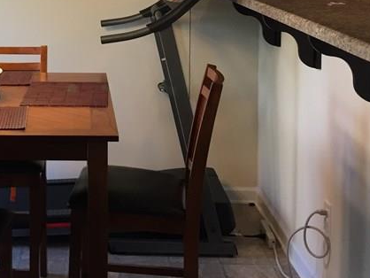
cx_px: 40
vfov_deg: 20.1
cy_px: 2
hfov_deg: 26.5
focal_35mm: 71
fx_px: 759
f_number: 2.2
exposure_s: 1/30
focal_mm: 4.15
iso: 40
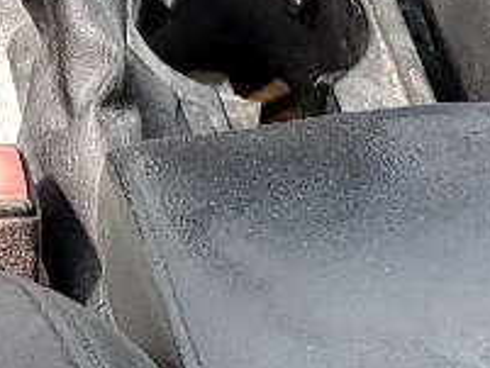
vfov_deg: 6.9
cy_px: -405
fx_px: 2932
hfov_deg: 9.4
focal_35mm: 207
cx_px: -161
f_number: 1.5
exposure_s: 1/161
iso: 50
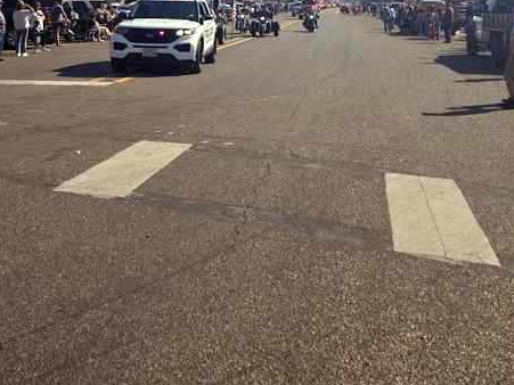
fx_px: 757
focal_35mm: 51
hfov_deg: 37.3
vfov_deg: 28.0
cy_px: 85
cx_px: 203
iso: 25
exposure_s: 1/3067
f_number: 1.8
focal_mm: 5.4
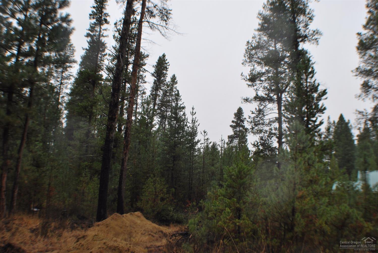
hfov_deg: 46.4
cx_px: 189
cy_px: 126
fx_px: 441
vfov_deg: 32.0
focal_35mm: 42
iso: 180
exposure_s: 1/125
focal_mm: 28
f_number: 5.6
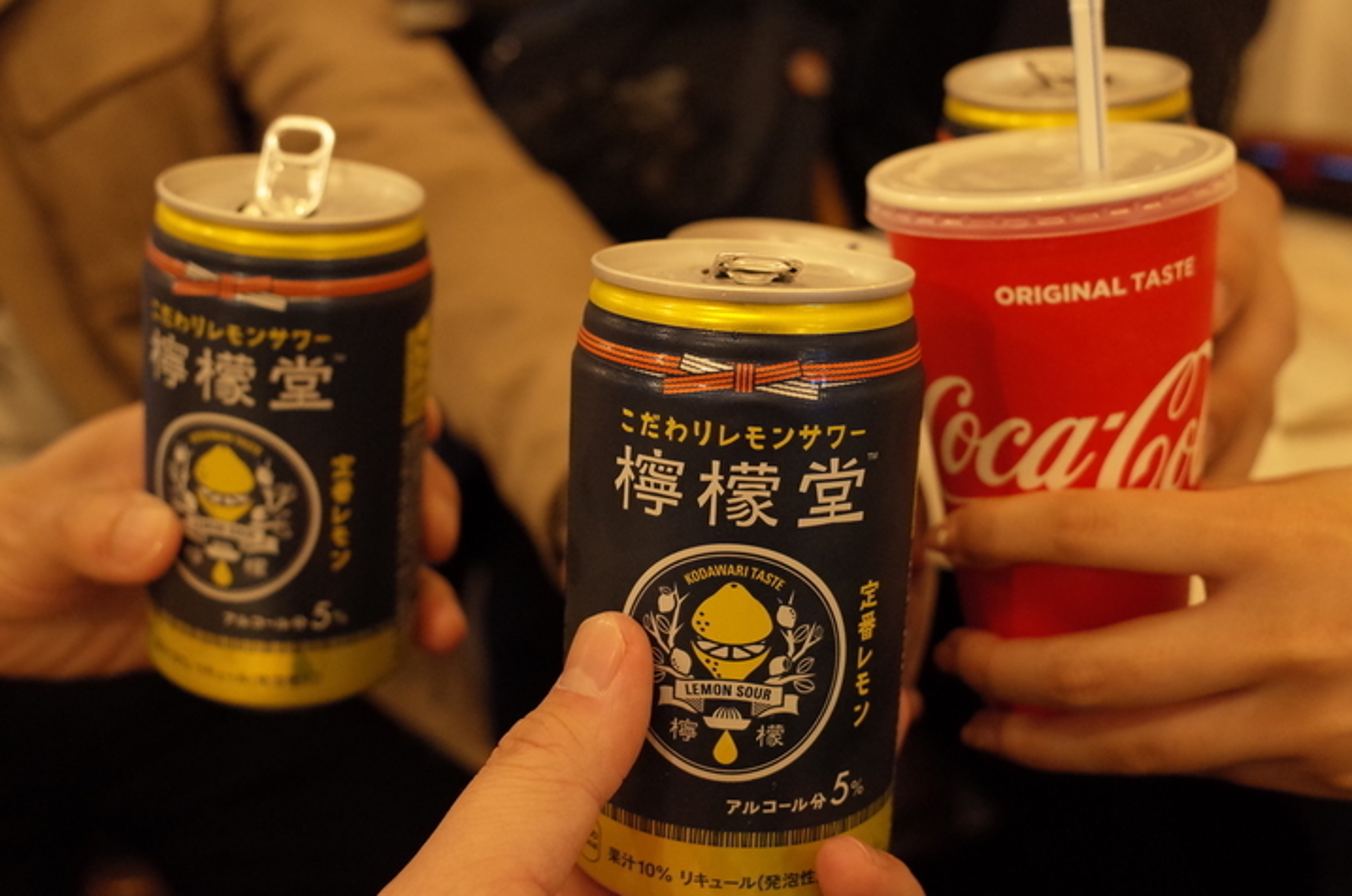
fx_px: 1499
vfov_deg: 33.2
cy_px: 379
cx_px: 654
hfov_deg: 48.5
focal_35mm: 40
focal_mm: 18.3
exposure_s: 1/90
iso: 1600
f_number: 2.8
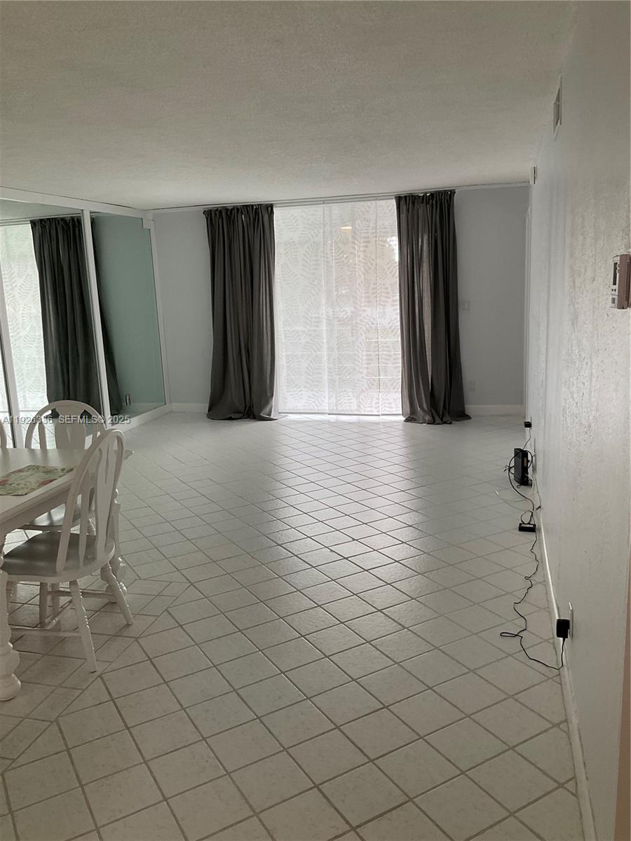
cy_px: 420
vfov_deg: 61.7
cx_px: 316
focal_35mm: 29
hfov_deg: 48.2
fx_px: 705
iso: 32
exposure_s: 1/120
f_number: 1.8
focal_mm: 3
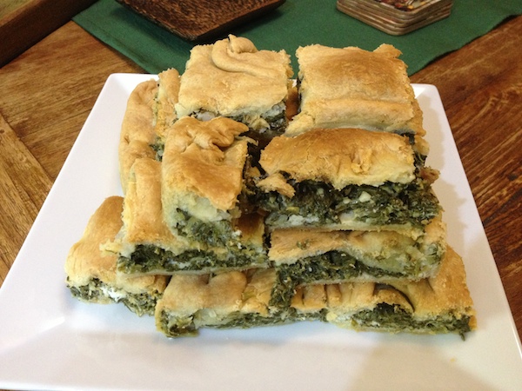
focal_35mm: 35
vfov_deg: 40.7
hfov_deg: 52.6
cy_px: 196
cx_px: 261
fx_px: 528
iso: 320
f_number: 2.4
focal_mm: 4.28
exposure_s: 1/20
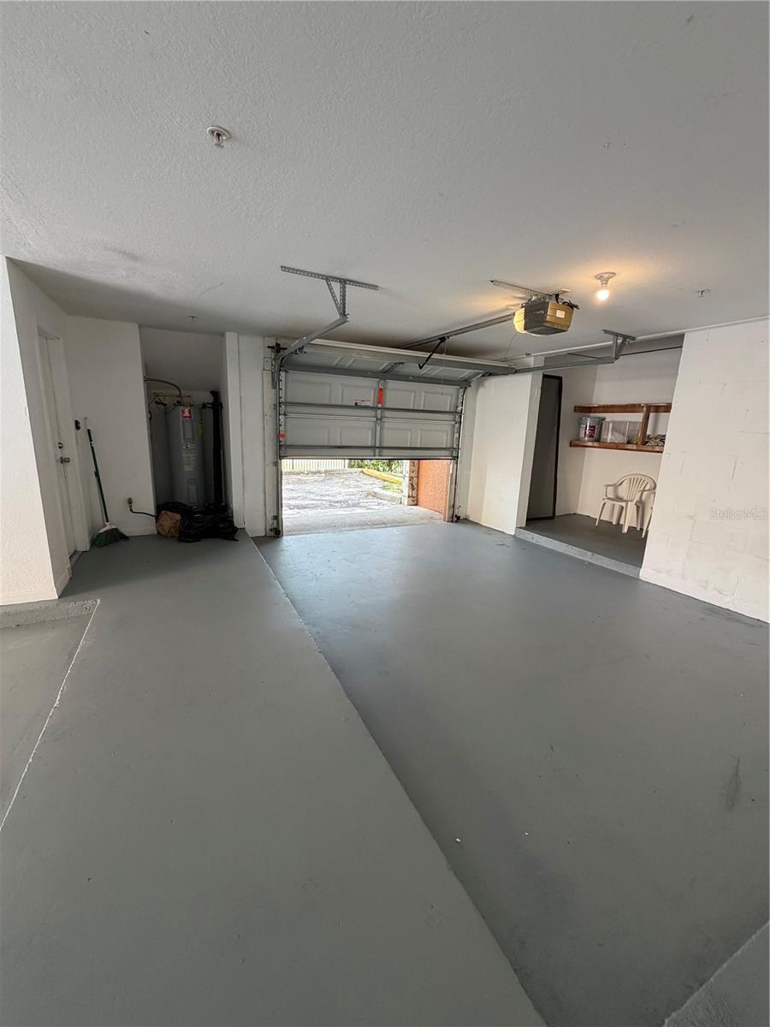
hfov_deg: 85.7
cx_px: 385
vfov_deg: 102.1
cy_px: 514
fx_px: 415
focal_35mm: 14
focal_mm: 2.22
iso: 200
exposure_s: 1/121
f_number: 2.2
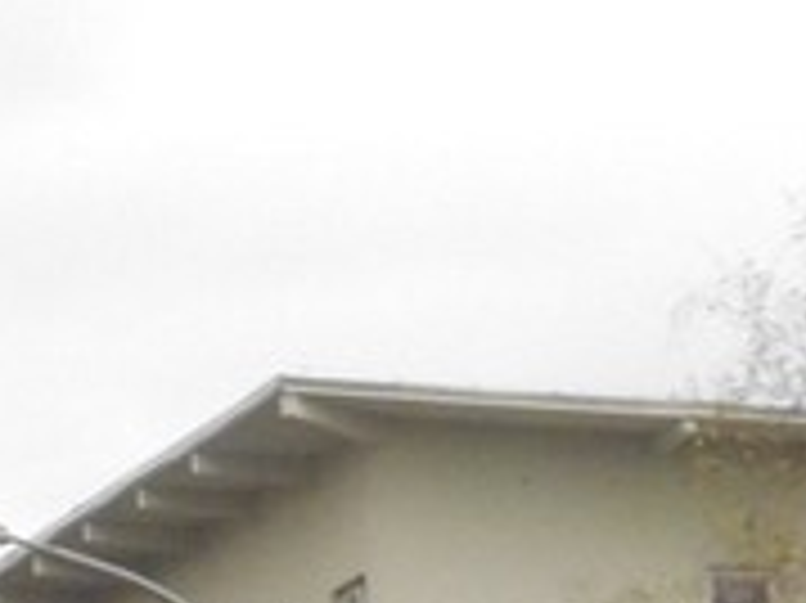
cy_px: 1433
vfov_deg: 2.9
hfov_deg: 3.9
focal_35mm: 503
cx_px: 243
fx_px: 11704
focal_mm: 17.8
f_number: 4.8
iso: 400
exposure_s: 1/100
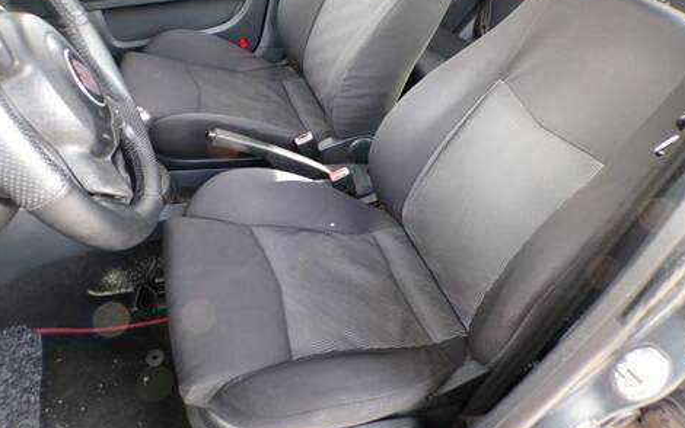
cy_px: 217
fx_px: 485
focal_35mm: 26
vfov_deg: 47.6
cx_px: 345
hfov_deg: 70.4
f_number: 3
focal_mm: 4.3
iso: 200
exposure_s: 1/27
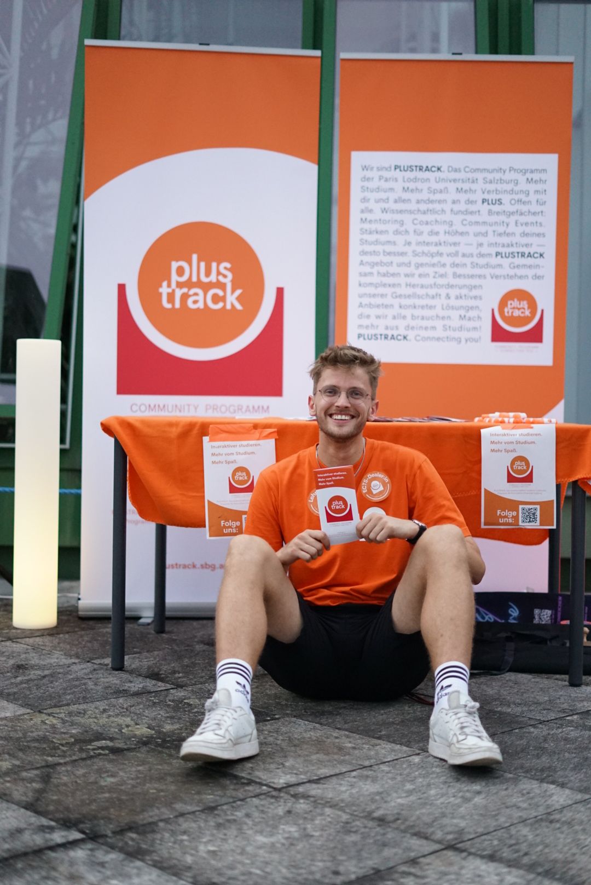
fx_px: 1229
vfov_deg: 39.6
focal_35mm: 50
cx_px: 296
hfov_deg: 27.0
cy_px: 442
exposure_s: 1/1000
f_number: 1.8
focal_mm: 50
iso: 3200
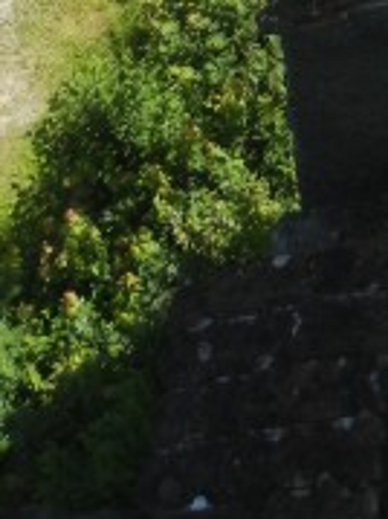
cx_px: 371
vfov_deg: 13.5
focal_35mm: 129
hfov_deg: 11.4
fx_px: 1930
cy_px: -464
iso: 160
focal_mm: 5.4
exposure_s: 1/873
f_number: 3.5
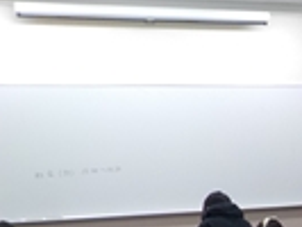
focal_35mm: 101
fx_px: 882
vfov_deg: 13.8
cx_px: 302
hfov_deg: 18.9
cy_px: 338
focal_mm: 4.1
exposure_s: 1/30
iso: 125
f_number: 3.3
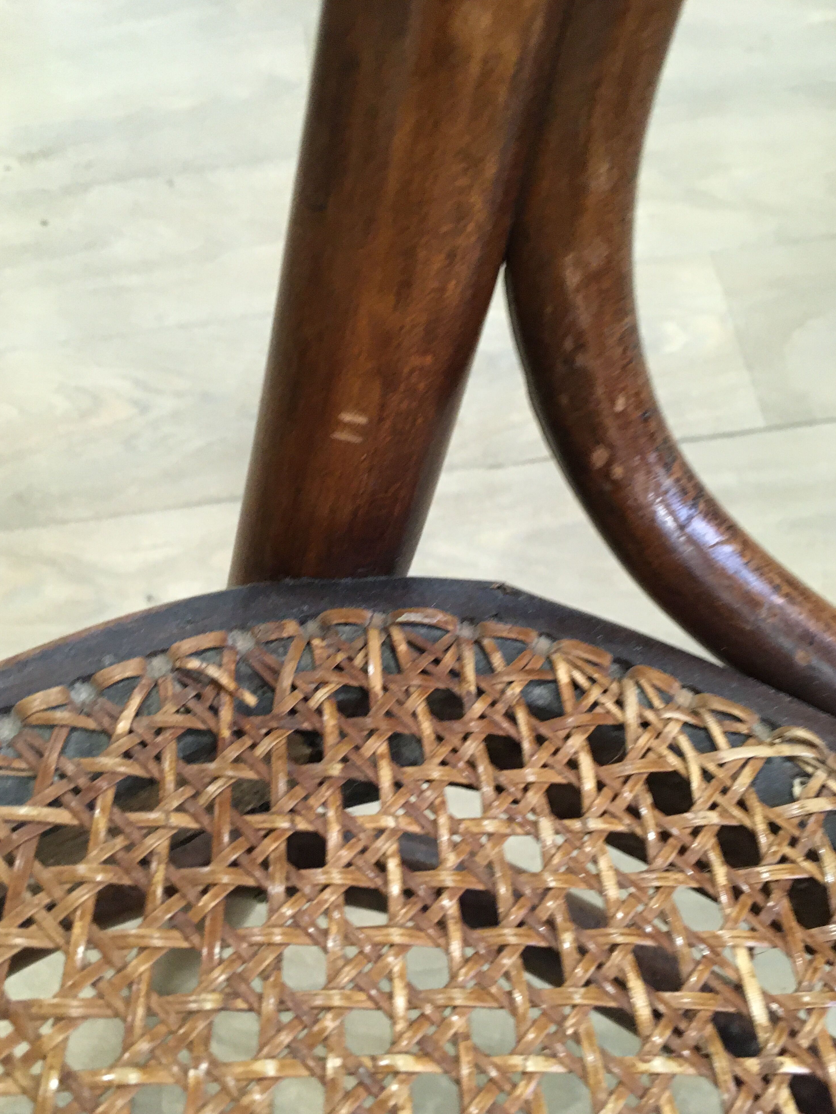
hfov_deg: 46.8
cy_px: 575
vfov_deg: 60.0
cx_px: 412
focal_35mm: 30
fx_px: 966
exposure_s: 1/17
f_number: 2.2
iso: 200
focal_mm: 4.15
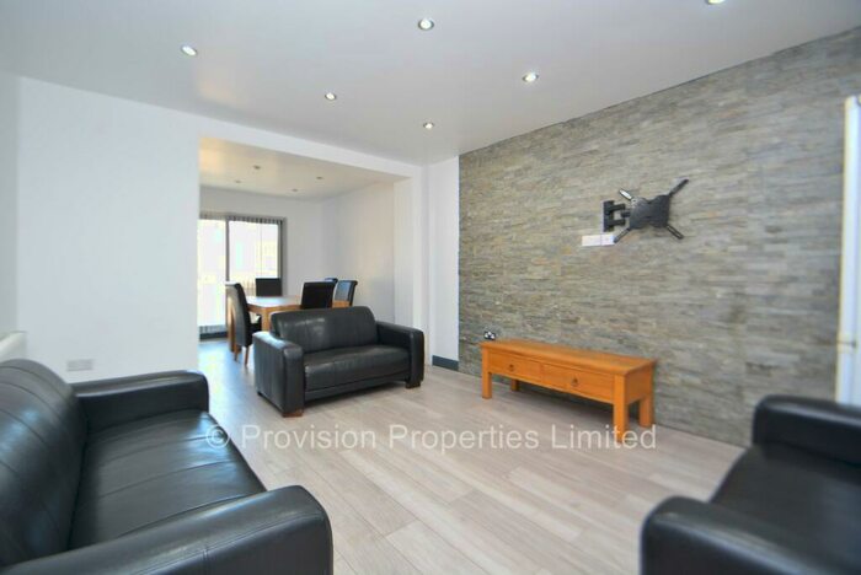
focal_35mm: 15
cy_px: 288
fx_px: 359
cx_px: 430
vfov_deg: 77.4
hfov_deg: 100.3
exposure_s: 1/60
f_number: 4
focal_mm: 10
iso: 450
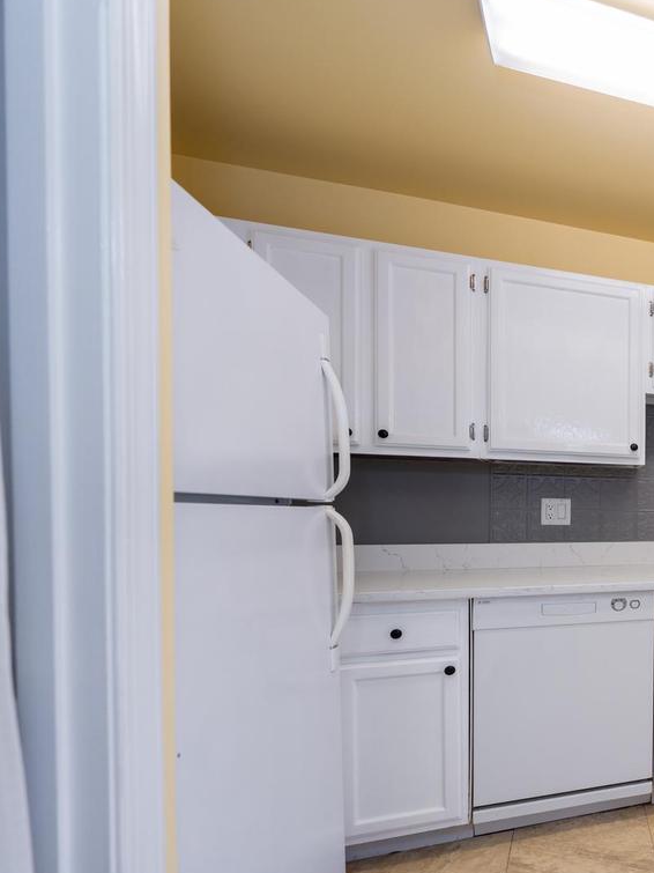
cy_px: 520
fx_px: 554
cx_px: 813
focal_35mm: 22
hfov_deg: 39.7
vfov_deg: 75.6
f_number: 2.8
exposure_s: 1/250
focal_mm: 12
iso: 800
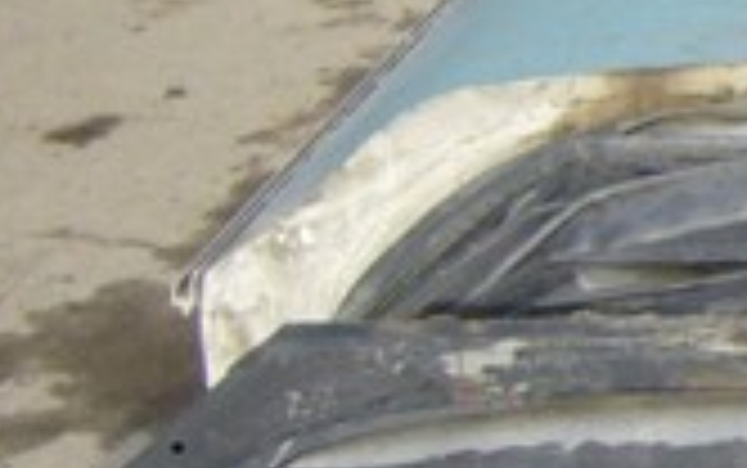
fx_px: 4665
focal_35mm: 229
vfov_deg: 5.7
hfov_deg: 8.3
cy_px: -122
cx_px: 1886
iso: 80
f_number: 2.8
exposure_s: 1/250
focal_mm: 5.8
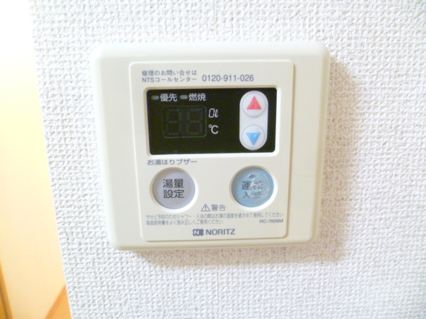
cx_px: 213
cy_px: 160
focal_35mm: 28
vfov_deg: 49.7
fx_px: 345
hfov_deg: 63.4
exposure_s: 1/20
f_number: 2.8
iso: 800
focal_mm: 5
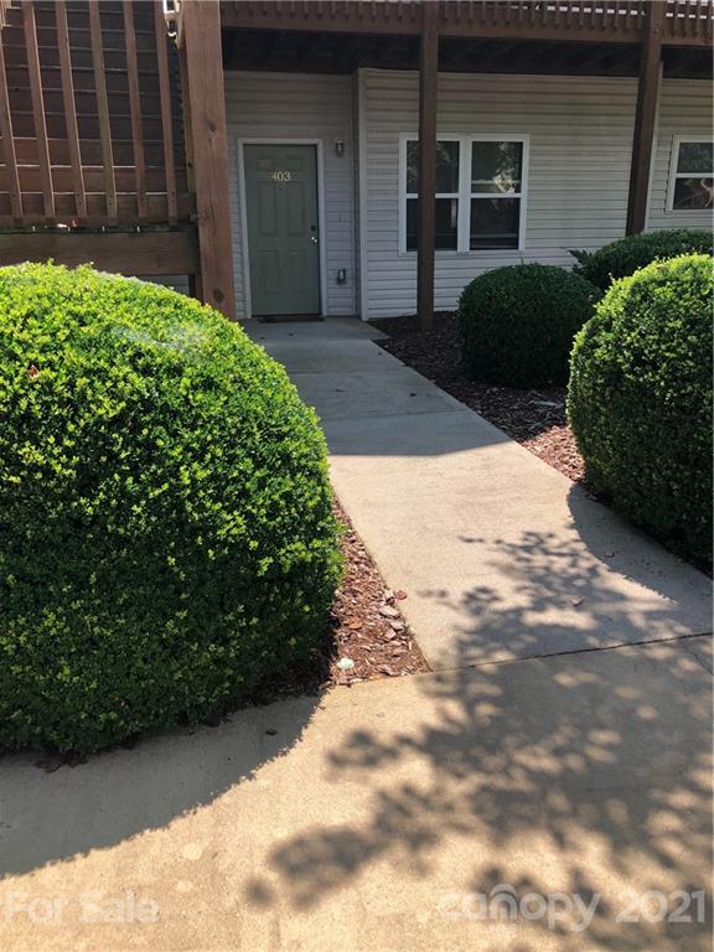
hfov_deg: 49.7
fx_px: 770
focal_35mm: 28
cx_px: 357
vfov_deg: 63.4
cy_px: 476
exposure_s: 1/899
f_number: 1.8
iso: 20
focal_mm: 3.99
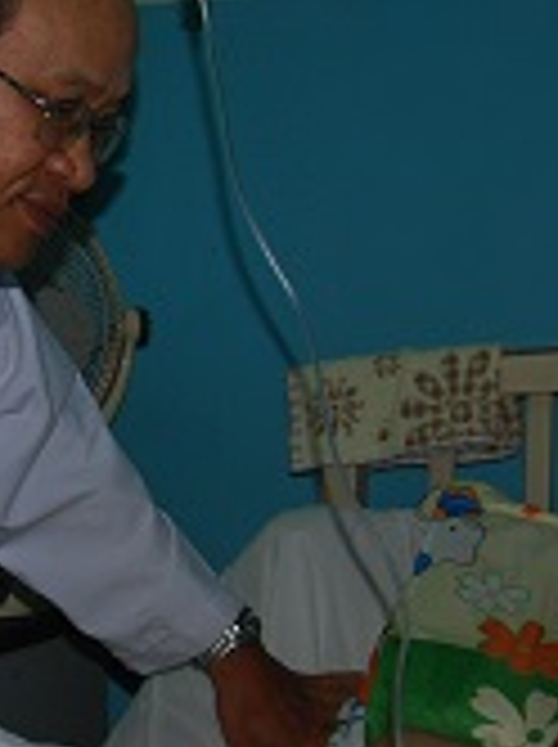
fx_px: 2198
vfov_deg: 19.3
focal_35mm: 102
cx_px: -4
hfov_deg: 14.2
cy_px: 385
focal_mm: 26
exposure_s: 1/60
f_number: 4
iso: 200
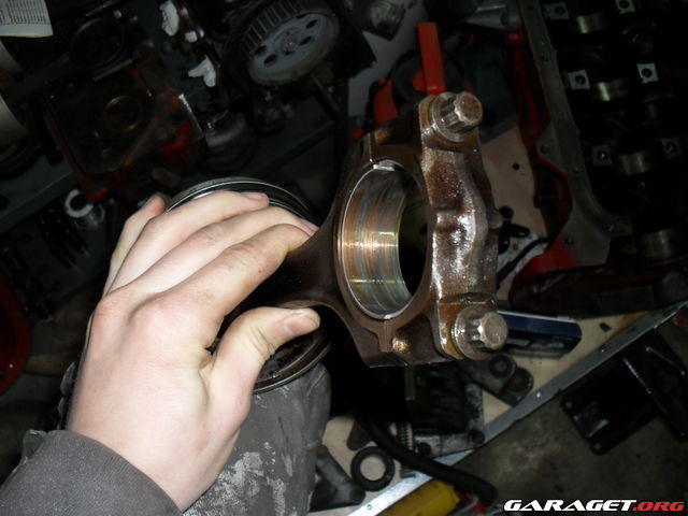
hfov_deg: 52.6
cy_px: 258
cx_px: 344
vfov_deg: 40.7
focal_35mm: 35
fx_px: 696
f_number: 3.2
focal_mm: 6.3
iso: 200
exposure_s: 1/45
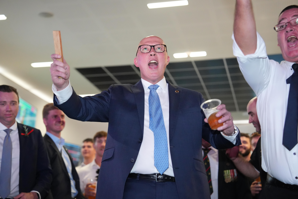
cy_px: 100
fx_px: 579
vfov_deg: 19.5
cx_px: 149
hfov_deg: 28.8
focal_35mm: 70
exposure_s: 1/250
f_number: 2.8
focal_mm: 70
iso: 6400
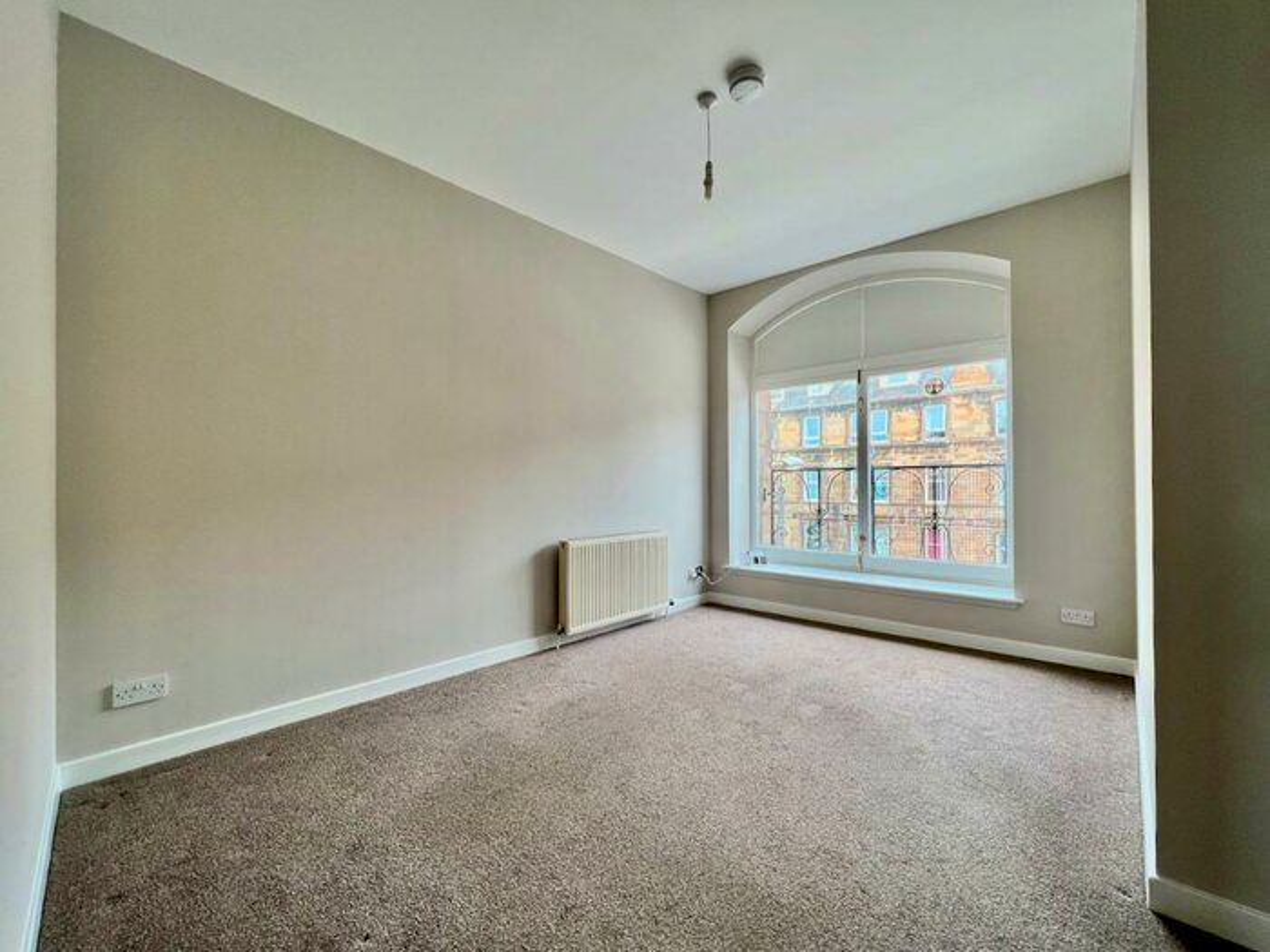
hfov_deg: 106.2
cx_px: 635
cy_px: 476
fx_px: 477
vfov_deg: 89.9
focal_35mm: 13
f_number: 1.8
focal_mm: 1.57
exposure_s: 1/100
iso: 32
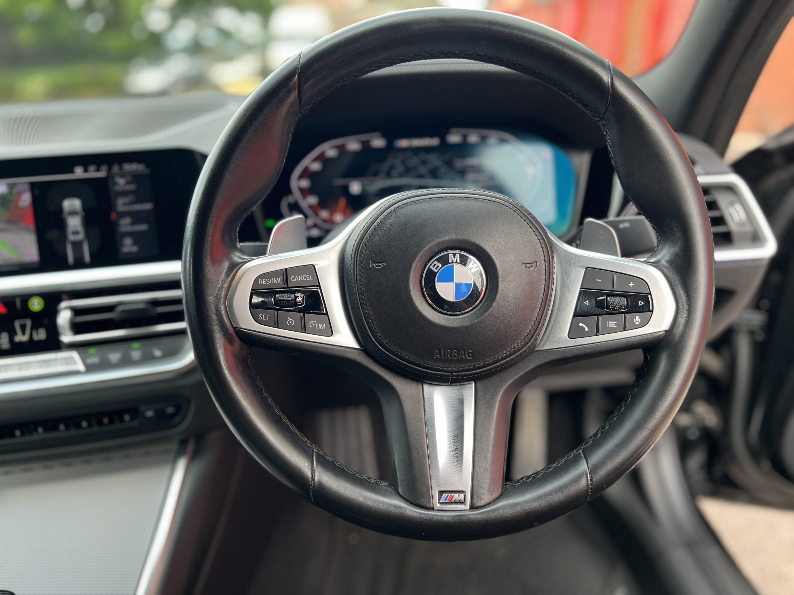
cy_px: 298
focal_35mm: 26
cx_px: 397
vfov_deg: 53.1
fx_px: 596
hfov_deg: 67.3
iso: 40
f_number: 1.5
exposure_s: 1/121
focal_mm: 5.7
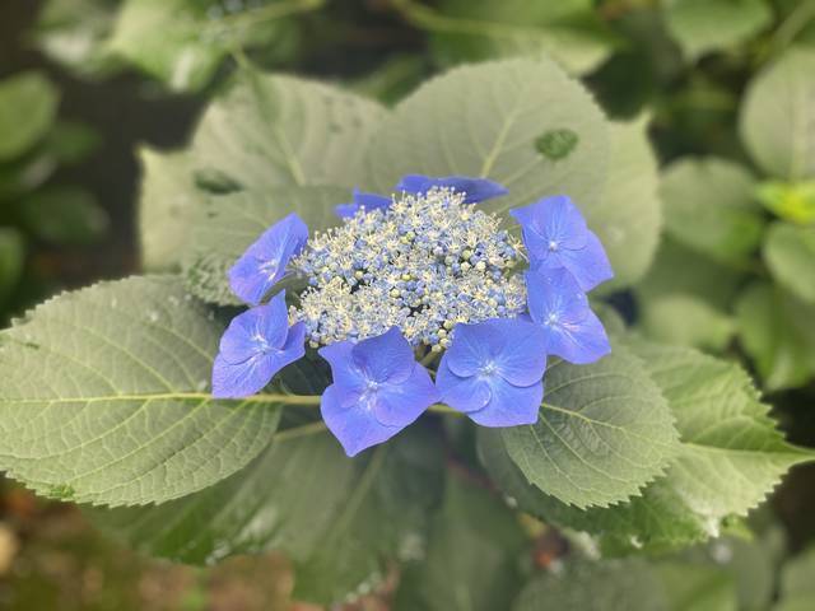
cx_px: 408
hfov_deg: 36.8
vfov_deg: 28.0
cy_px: 306
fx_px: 1224
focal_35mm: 52
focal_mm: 6
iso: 50
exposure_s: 1/122
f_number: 2
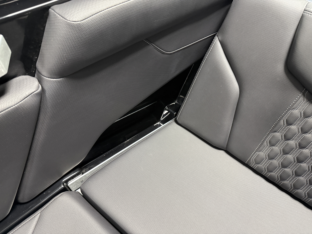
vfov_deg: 56.8
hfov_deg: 71.6
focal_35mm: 24
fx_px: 216
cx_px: 156
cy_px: 117
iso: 800
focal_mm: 6.76
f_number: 1.78
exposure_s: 1/40
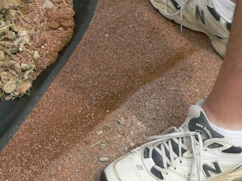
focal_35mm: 112
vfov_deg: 13.2
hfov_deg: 17.1
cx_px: -17
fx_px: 783
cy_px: 43
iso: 80
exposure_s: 1/400
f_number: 4
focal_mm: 6
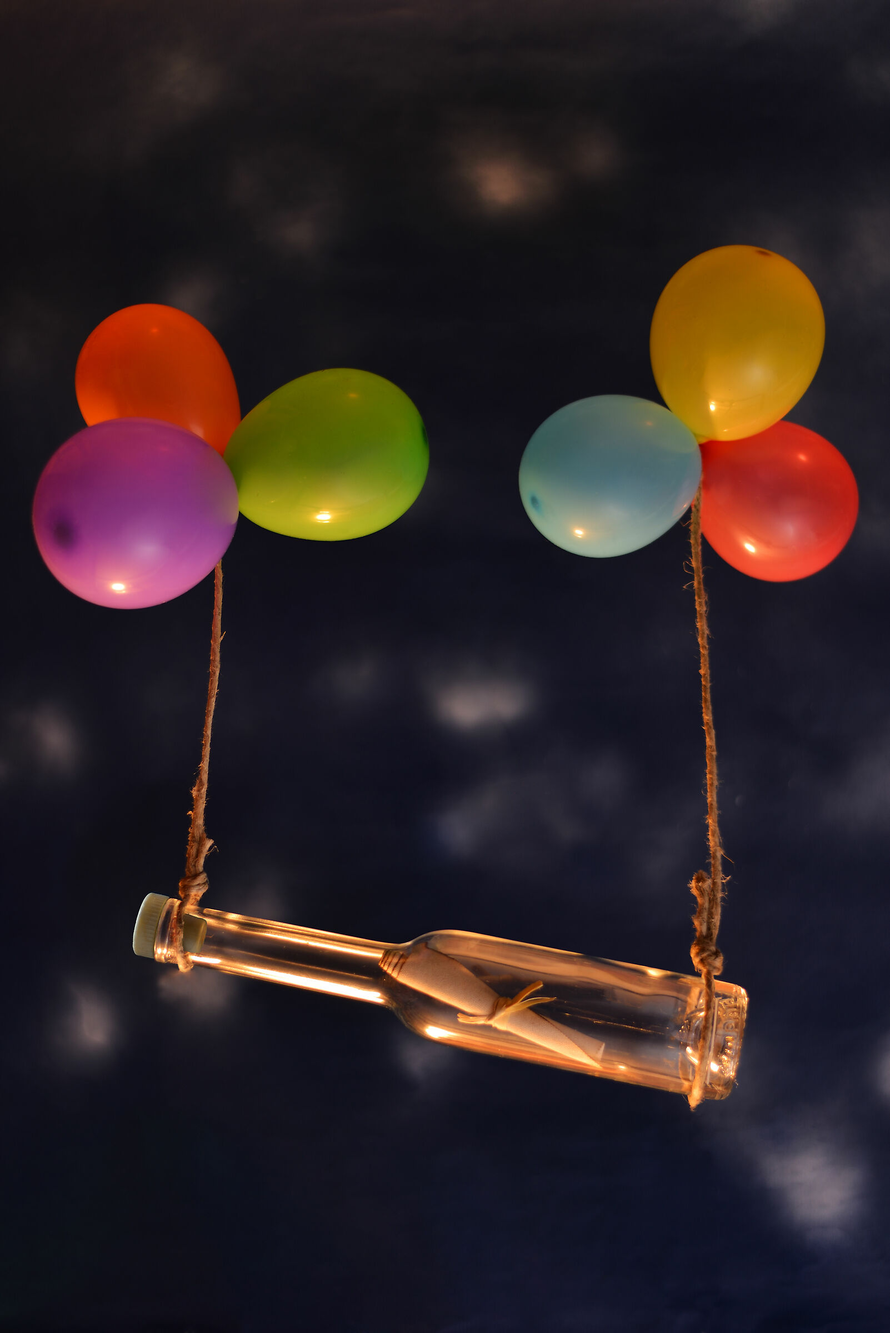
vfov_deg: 39.6
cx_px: 445
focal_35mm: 50
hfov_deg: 27.0
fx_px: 1852
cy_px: 666
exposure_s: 1/60
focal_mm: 50
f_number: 1.8
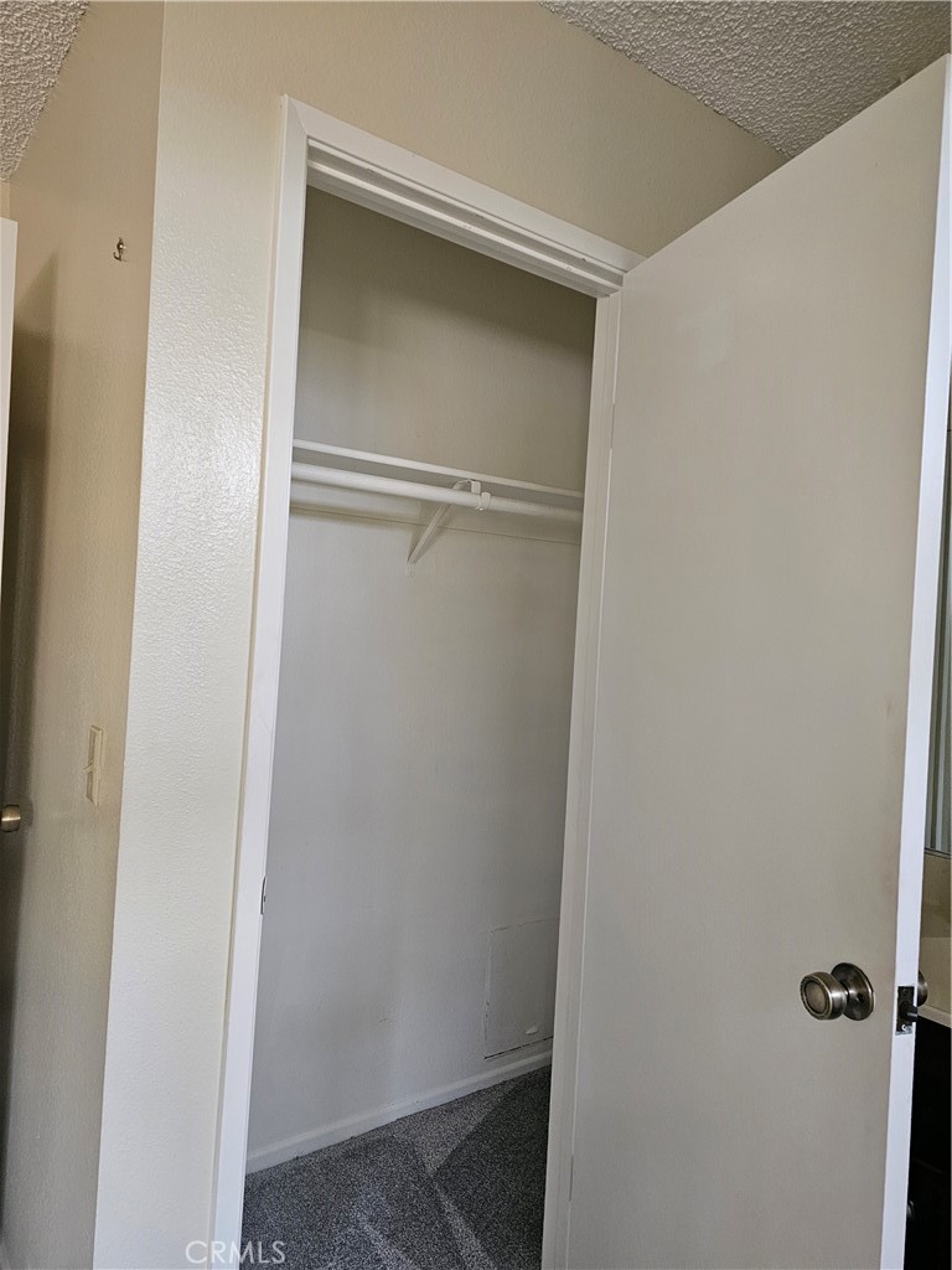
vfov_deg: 73.9
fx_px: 843
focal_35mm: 23
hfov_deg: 58.9
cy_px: 635
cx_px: 476
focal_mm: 6.3
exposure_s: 1/60
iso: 640
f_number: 1.7
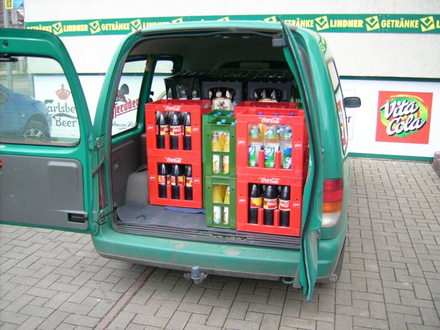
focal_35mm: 35
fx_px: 445
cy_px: 165
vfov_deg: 40.7
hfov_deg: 52.6
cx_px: 220
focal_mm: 5.95
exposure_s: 1/125
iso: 50
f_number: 2.8
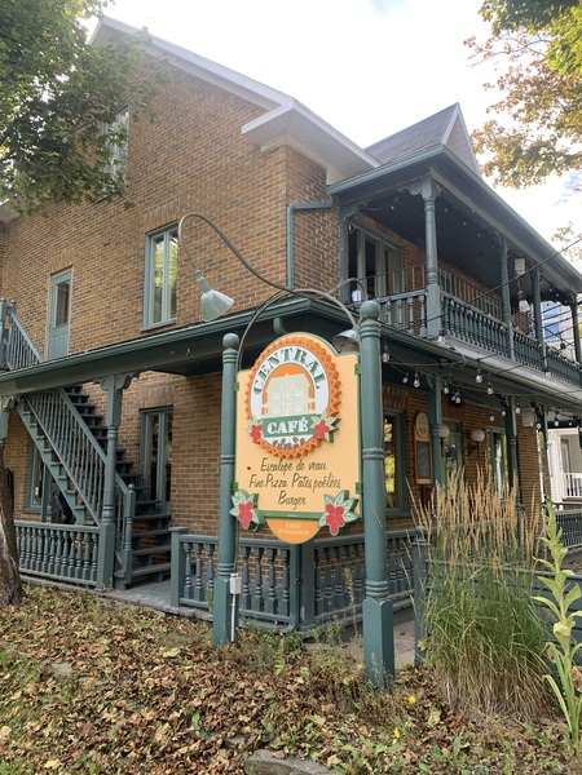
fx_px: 583
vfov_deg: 67.3
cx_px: 291
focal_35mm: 26
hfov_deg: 53.1
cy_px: 388
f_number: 1.8
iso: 25
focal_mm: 4.25
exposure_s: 1/275
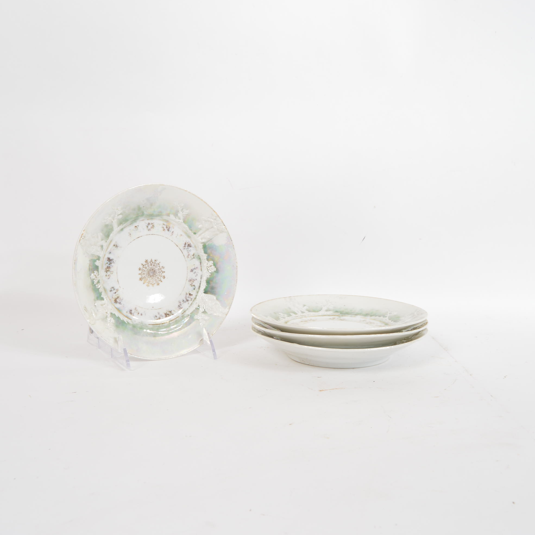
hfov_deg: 47.1
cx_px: 230
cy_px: 268
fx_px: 612
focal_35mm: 35
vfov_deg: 47.2
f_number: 8
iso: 100
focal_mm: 18
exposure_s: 1/80
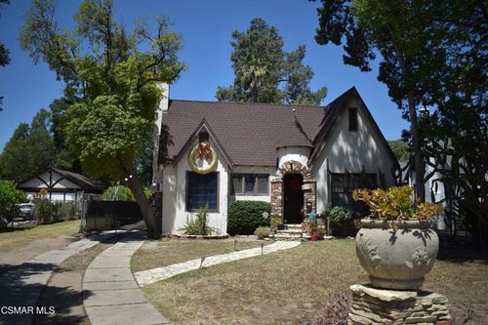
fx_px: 366
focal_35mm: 27
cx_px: 244
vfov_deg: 47.9
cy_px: 162
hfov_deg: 67.4
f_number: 3.5
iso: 160
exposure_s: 1/2000
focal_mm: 18
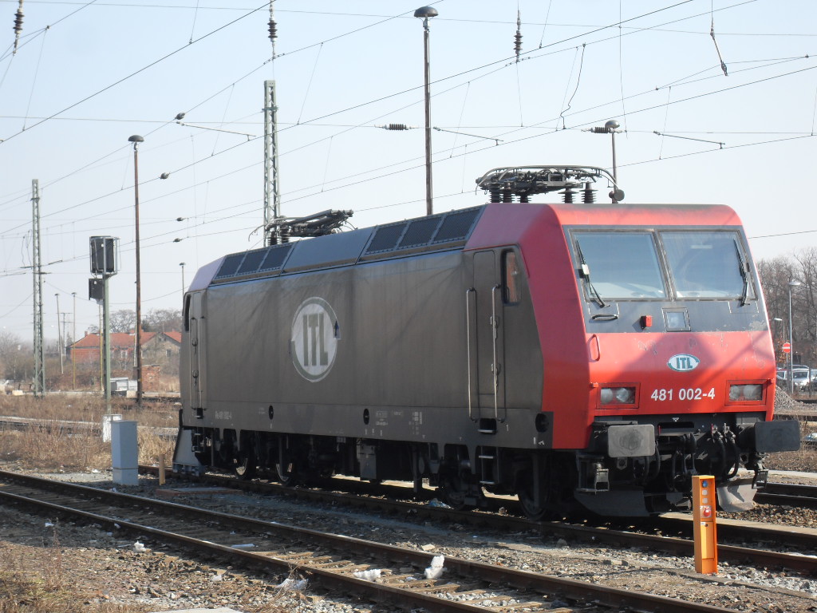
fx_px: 2407
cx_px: 408
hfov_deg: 19.3
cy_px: 306
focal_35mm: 102
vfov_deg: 14.5
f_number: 5.2
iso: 100
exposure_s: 1/180
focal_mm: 18.1
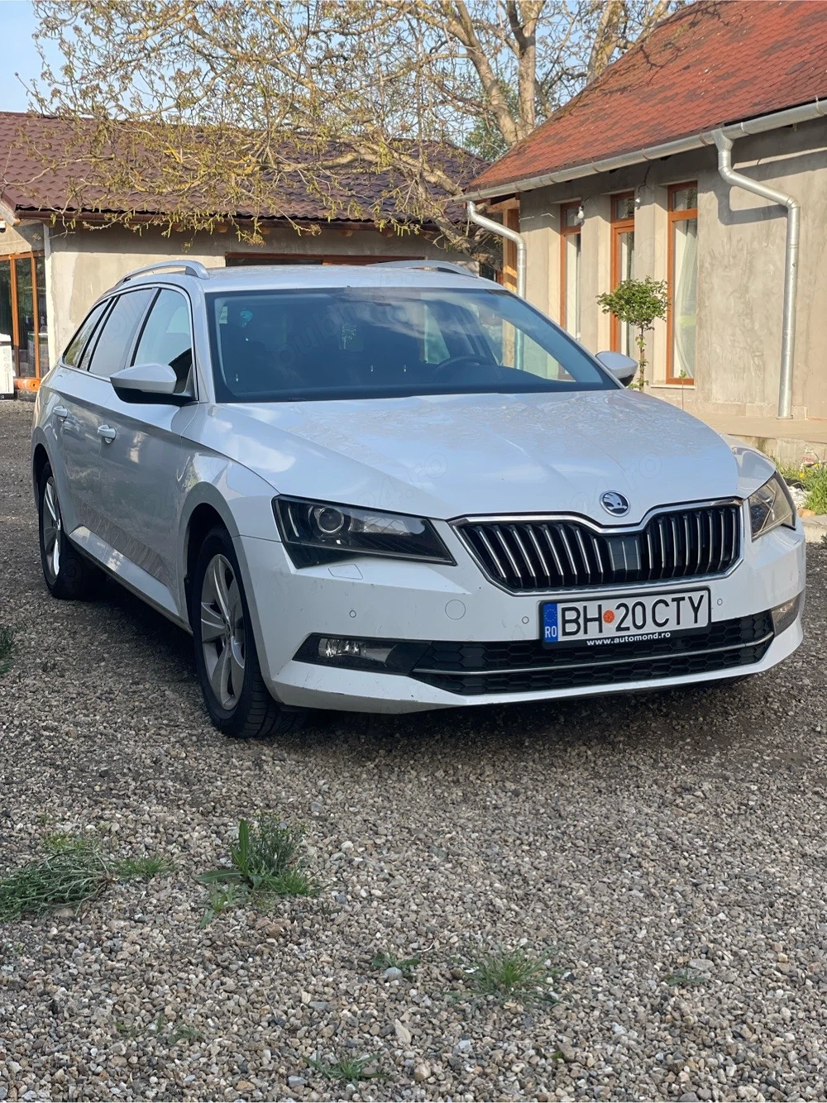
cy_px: 552
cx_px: 414
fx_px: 1657
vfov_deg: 36.8
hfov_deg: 28.0
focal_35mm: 52
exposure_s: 1/666
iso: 32
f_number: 2
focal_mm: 6
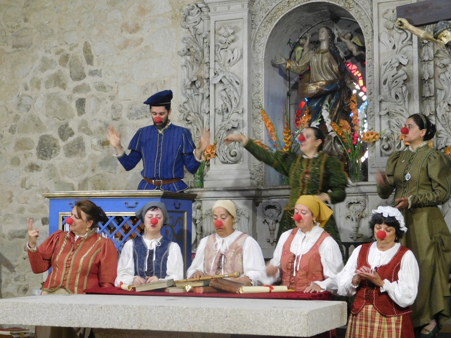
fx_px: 925
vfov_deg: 20.7
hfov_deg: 27.4
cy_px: 169
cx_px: 226
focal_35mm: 71
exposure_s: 1/15
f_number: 4.3
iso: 400
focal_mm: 12.6
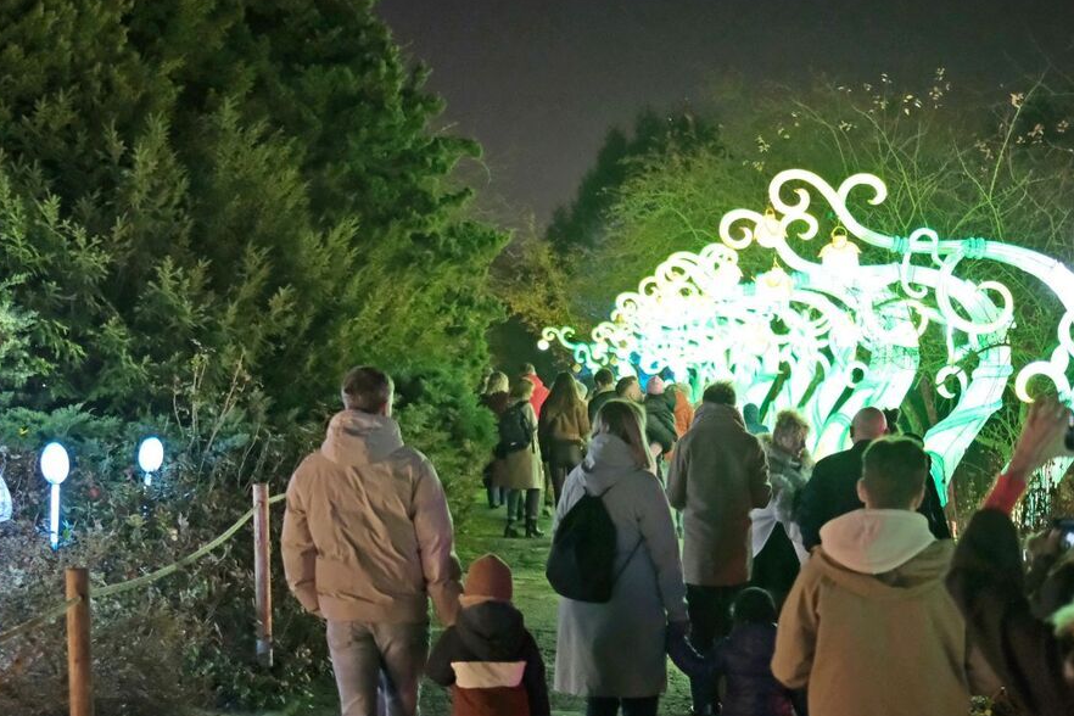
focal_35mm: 50
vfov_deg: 26.8
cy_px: 505
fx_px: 1492
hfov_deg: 39.5
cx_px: 438
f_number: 1.4
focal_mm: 23
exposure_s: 1/58
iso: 3200
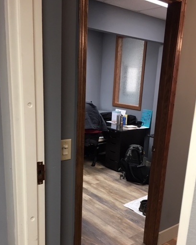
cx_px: 107
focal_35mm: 36
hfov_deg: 41.1
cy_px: 155
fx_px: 261
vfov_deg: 49.7
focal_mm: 4.15
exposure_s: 1/15
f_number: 2.2
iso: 80
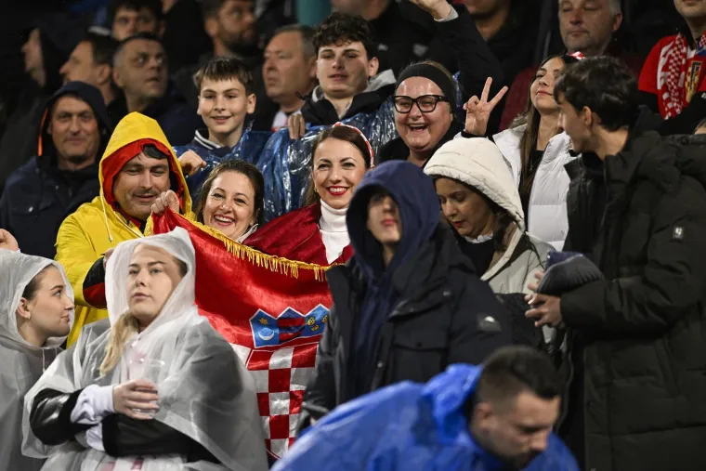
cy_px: 236
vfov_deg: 4.6
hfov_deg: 6.9
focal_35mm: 300
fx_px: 5884
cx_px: 353
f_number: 2.8
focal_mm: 300
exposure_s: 1/1600
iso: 4000
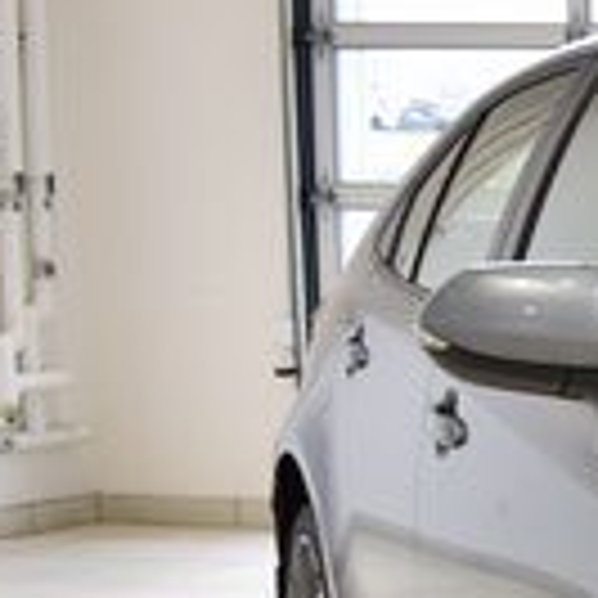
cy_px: 767
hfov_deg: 11.7
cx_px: 1412
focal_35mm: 123
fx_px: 2404
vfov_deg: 13.7
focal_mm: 20
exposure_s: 1/30
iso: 160
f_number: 3.5
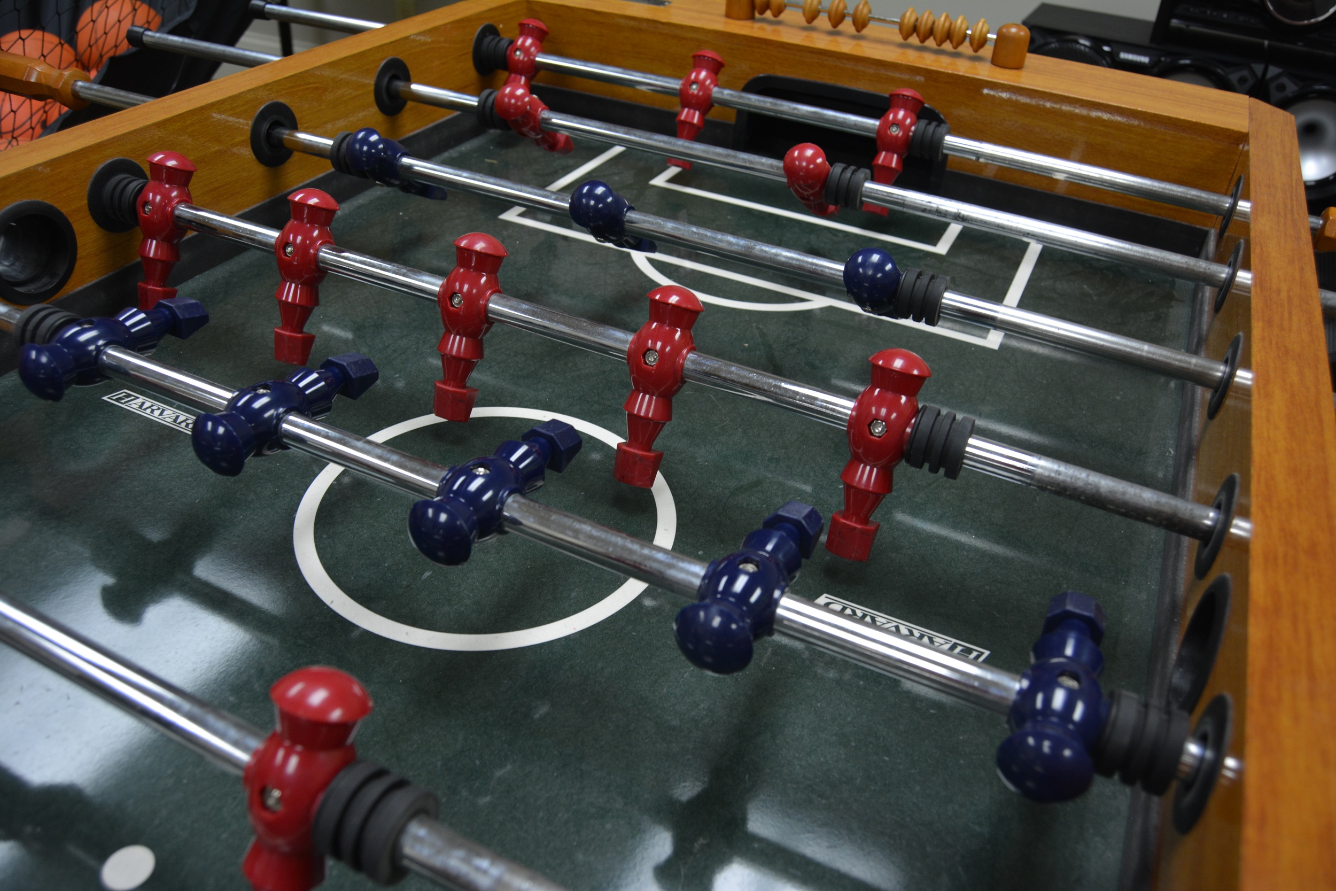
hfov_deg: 67.4
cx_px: 668
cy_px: 446
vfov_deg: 47.9
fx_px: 1002
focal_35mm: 27
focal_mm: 18
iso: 400
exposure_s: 1/80
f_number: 4.5
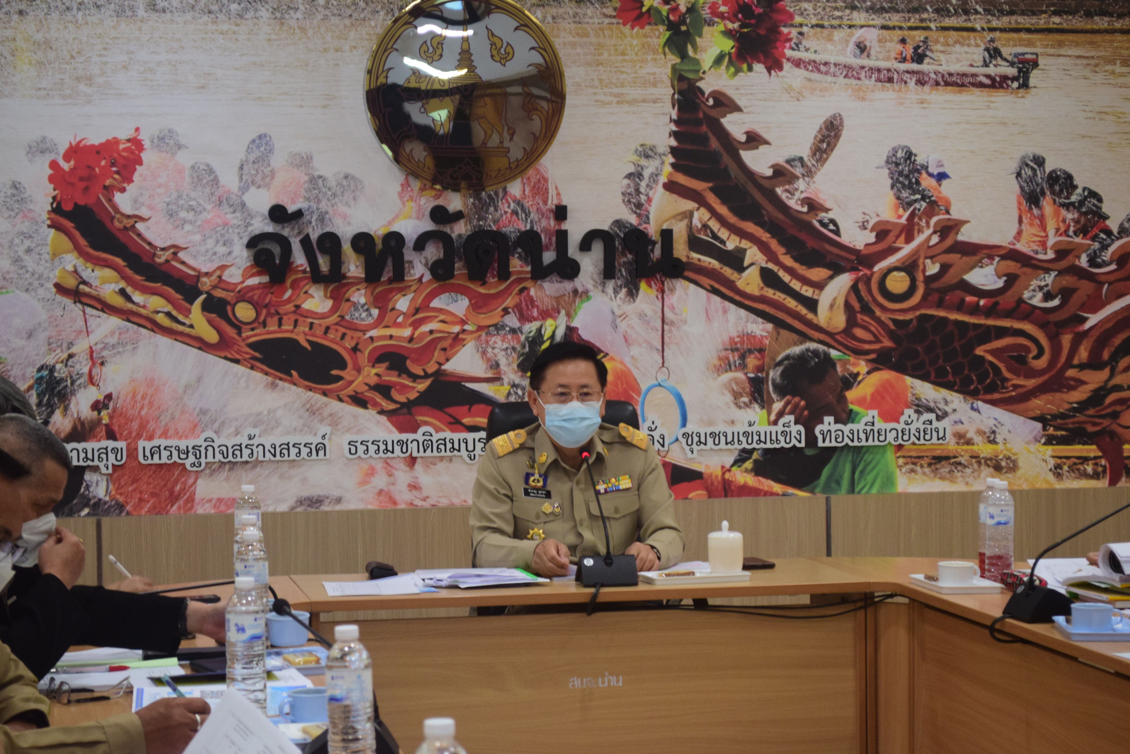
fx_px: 2590
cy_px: 377
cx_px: 565
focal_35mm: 82
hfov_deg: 24.6
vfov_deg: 16.6
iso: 1250
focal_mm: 55
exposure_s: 1/50
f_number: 5.6
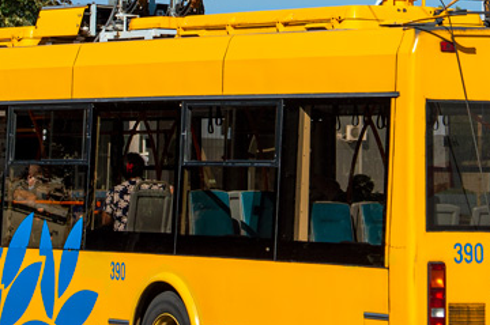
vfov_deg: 5.5
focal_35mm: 250
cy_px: -51
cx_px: 316
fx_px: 3398
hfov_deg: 8.2
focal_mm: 48
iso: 100
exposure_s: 1/800
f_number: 7.1
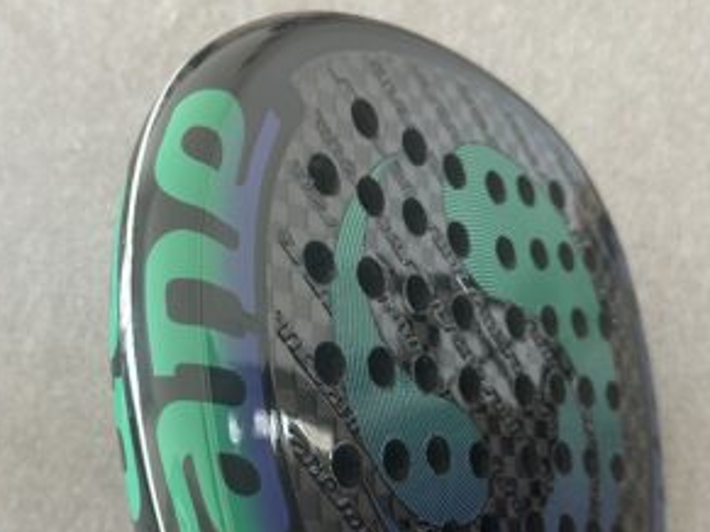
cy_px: 356
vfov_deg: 42.3
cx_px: 339
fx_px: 677
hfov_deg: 55.4
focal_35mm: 33
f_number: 1.78
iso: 250
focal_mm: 6.86
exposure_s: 1/60
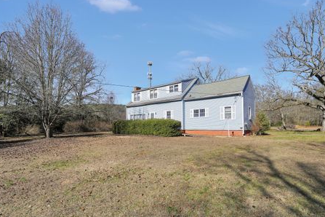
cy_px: 118
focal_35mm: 19
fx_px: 174
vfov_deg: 63.7
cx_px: 172
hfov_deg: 86.0
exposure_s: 1/400
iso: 100
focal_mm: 11.5
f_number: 6.3
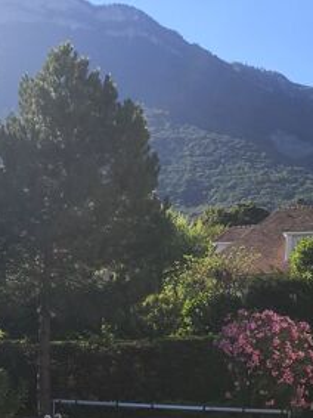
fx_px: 736
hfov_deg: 23.9
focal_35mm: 61
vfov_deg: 29.5
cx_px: 112
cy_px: 424
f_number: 1.6
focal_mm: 3.95
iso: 50
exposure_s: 1/1923
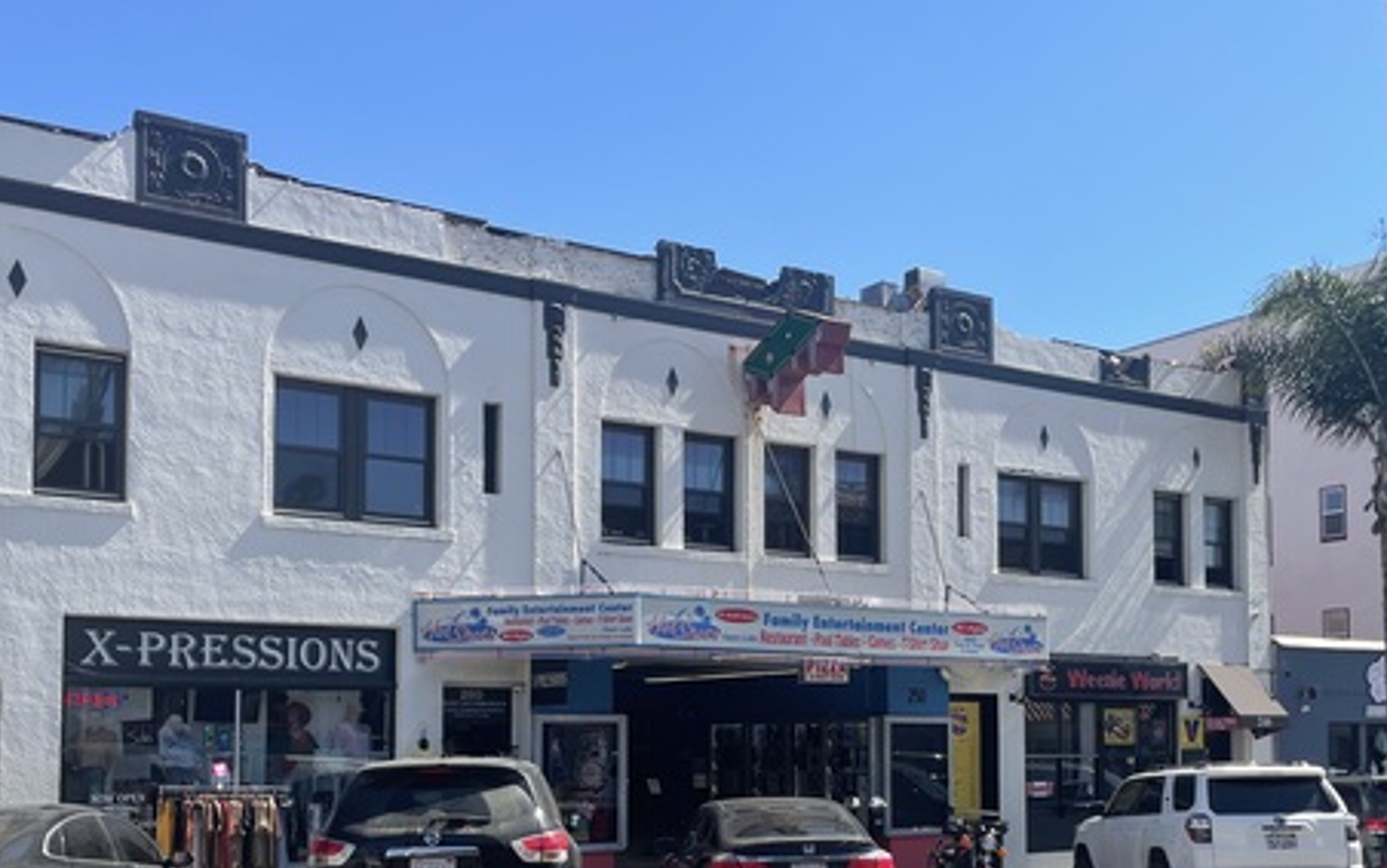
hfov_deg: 50.4
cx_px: 678
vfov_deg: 32.1
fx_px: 1475
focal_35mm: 39
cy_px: 672
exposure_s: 1/2506
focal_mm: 4.2
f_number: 1.6
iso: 32
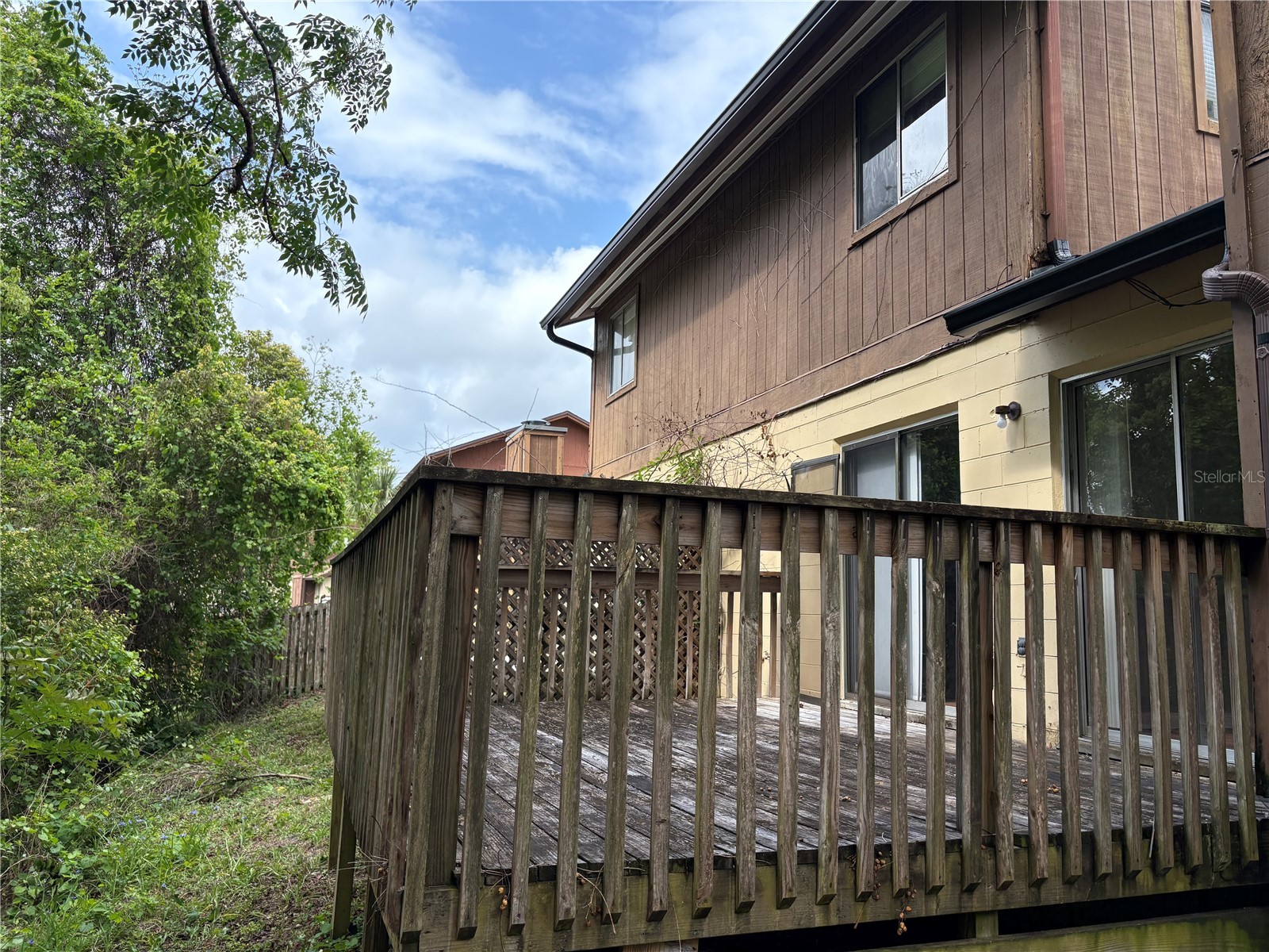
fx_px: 953
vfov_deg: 53.1
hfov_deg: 67.3
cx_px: 634
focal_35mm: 26
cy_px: 476
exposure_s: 1/1420
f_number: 1.6
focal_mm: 5.96
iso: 64
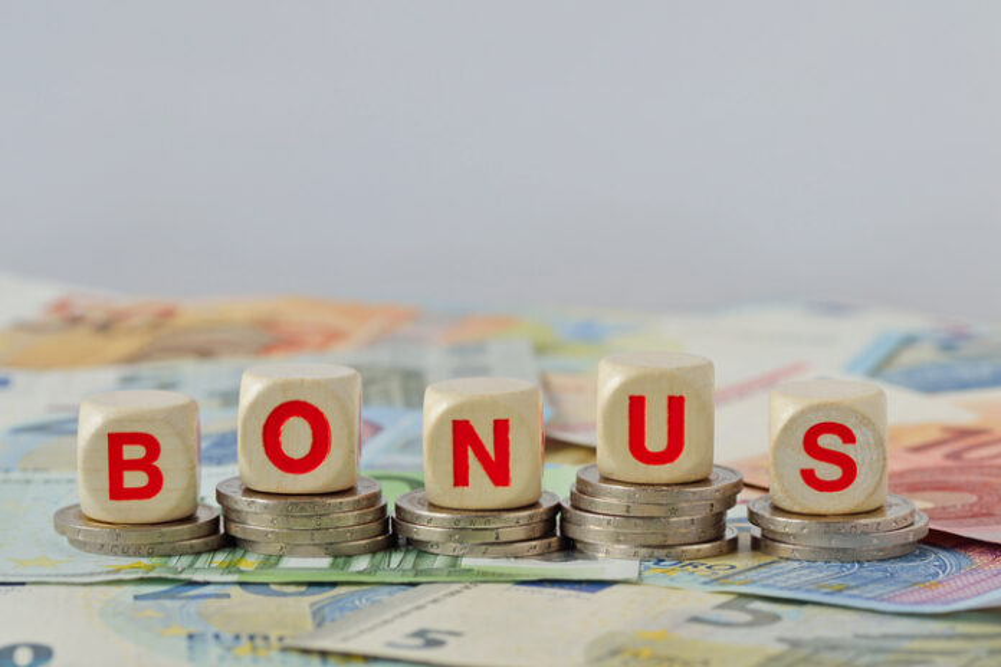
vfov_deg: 10.2
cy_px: 334
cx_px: 500
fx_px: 3753
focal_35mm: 135
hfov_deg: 15.2
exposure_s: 1/10
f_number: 9
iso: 100
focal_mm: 90
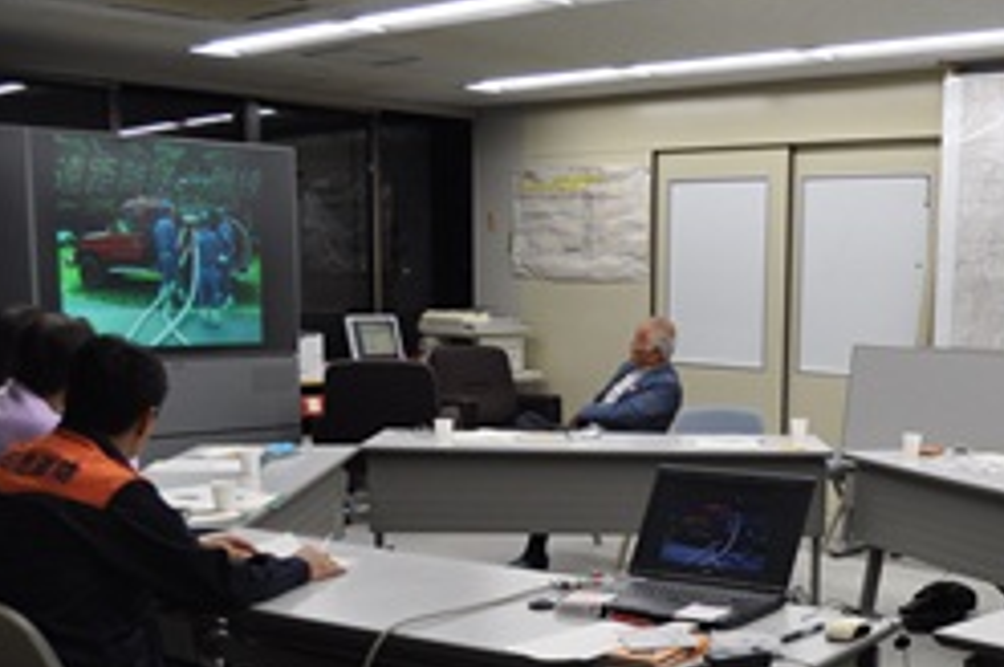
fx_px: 1365
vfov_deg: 26.7
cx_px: 748
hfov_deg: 39.4
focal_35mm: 49
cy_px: 578
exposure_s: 1/100
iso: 400
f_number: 5
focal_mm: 18
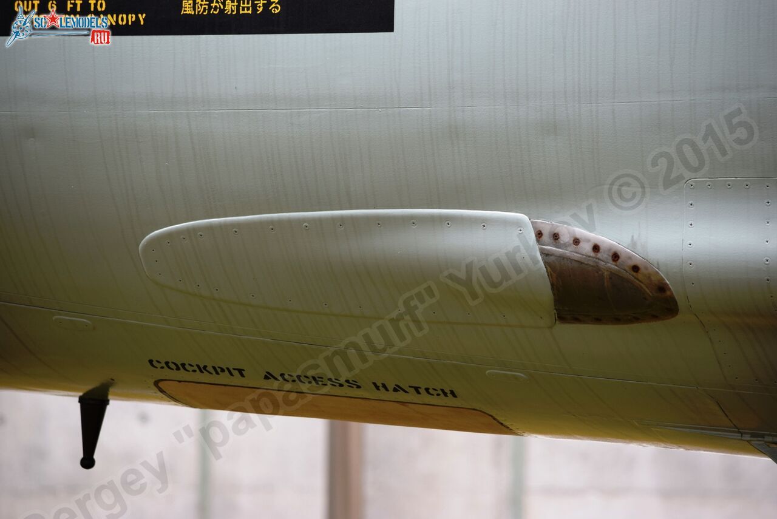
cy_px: 260
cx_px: 388
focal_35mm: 255
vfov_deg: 5.4
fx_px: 5507
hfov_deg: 8.1
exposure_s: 1/500
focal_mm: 170
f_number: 5.6
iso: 280
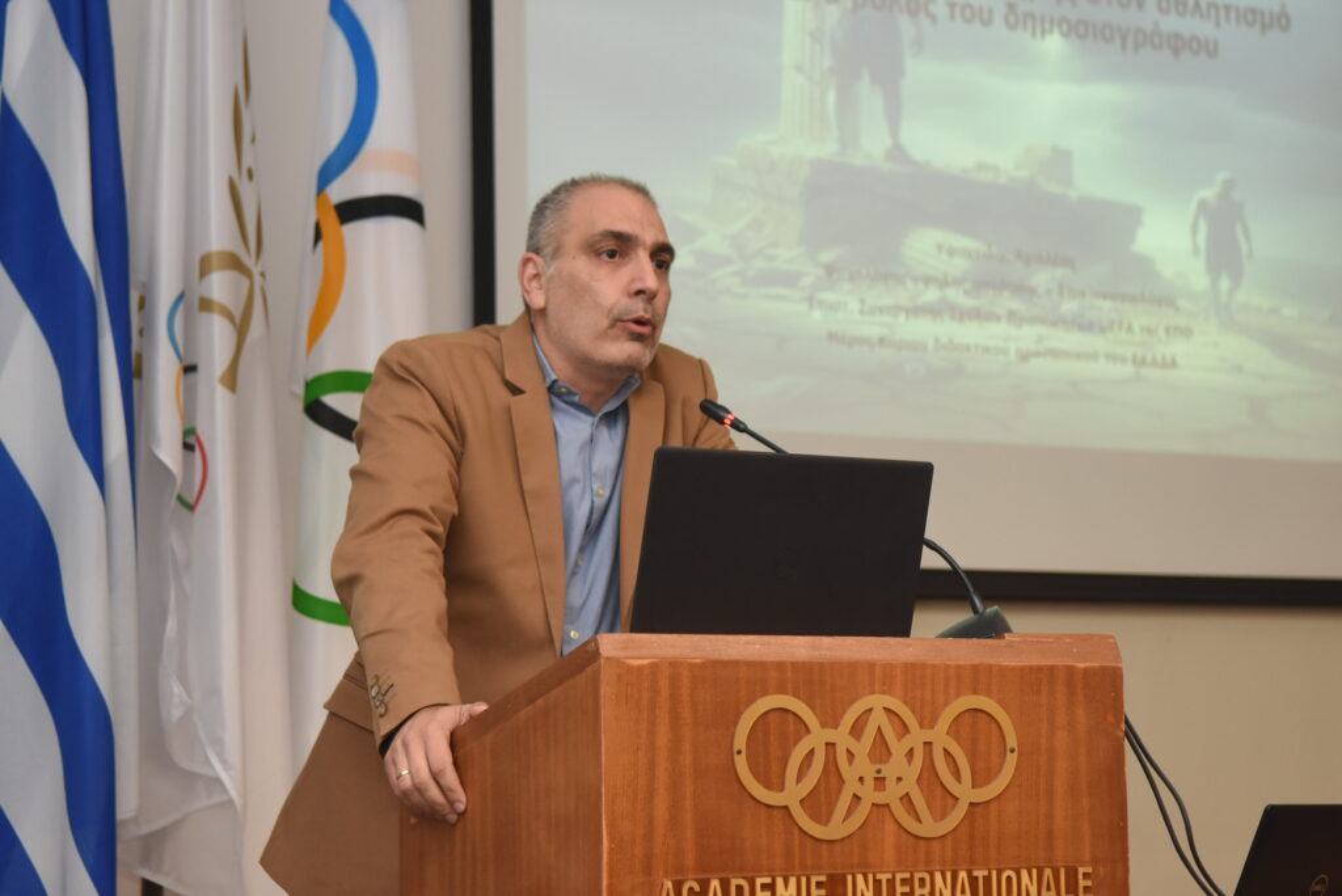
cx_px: 671
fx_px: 3077
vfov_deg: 16.6
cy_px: 448
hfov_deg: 24.6
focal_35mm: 82
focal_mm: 55
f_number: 4
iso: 800
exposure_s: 1/100
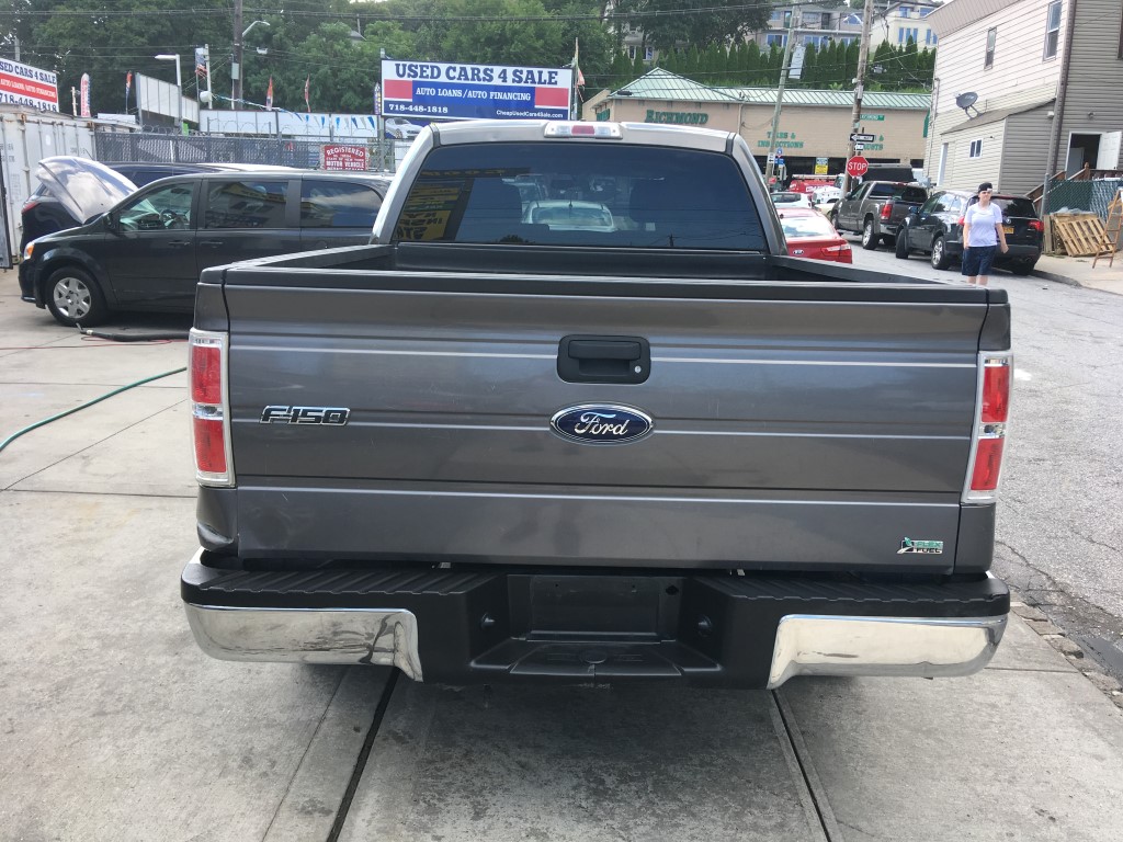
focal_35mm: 29
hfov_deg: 61.7
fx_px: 941
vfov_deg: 48.2
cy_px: 421
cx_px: 562
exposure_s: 1/354
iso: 25
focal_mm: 4.15
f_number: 2.2
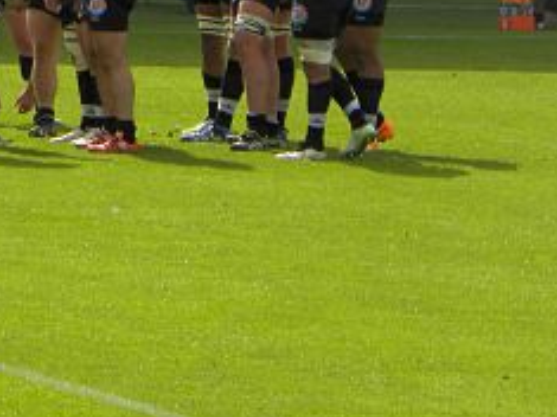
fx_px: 11965
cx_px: -81
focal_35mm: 744
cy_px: -76
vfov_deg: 2.0
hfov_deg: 2.7
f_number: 5.6
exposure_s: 1/258
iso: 64
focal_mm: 51.8
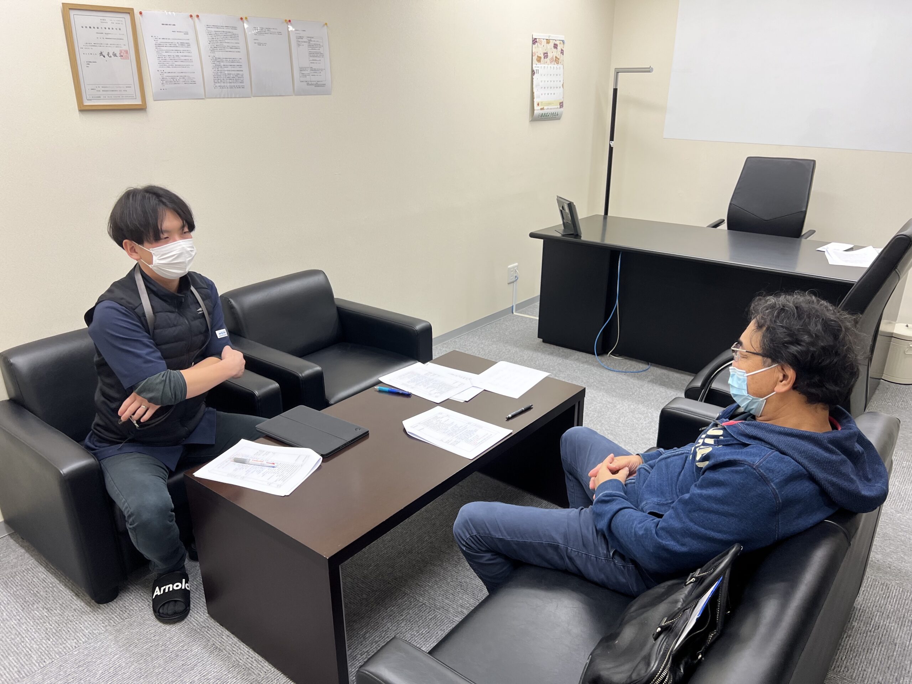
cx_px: 456
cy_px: 342
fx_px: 685
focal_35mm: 26
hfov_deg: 67.3
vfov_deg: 53.1
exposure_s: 1/120
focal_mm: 5.7
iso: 50
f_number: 1.5
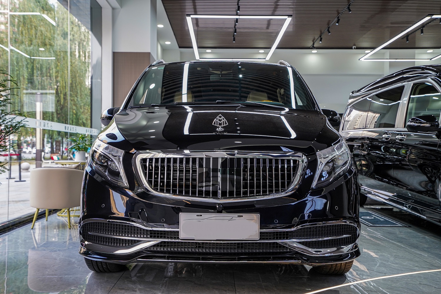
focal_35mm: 35
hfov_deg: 54.4
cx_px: 220
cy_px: 147
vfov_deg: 37.9
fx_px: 429
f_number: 4
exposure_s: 1/80
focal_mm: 35
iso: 400
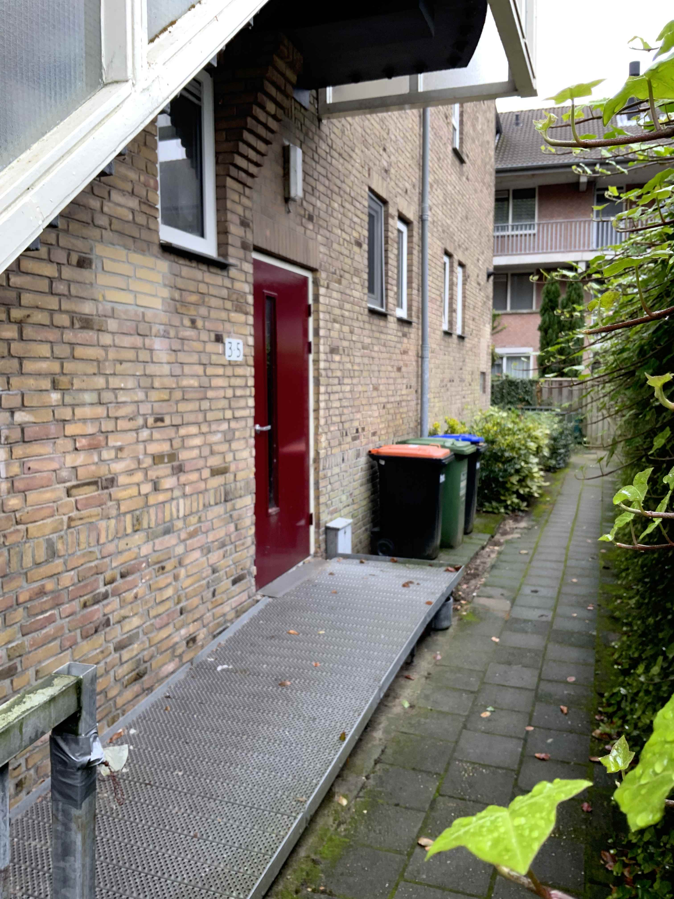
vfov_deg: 61.7
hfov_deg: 48.2
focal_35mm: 29
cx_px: 337
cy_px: 450
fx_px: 753
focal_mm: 3
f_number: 1.8
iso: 64
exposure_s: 1/112
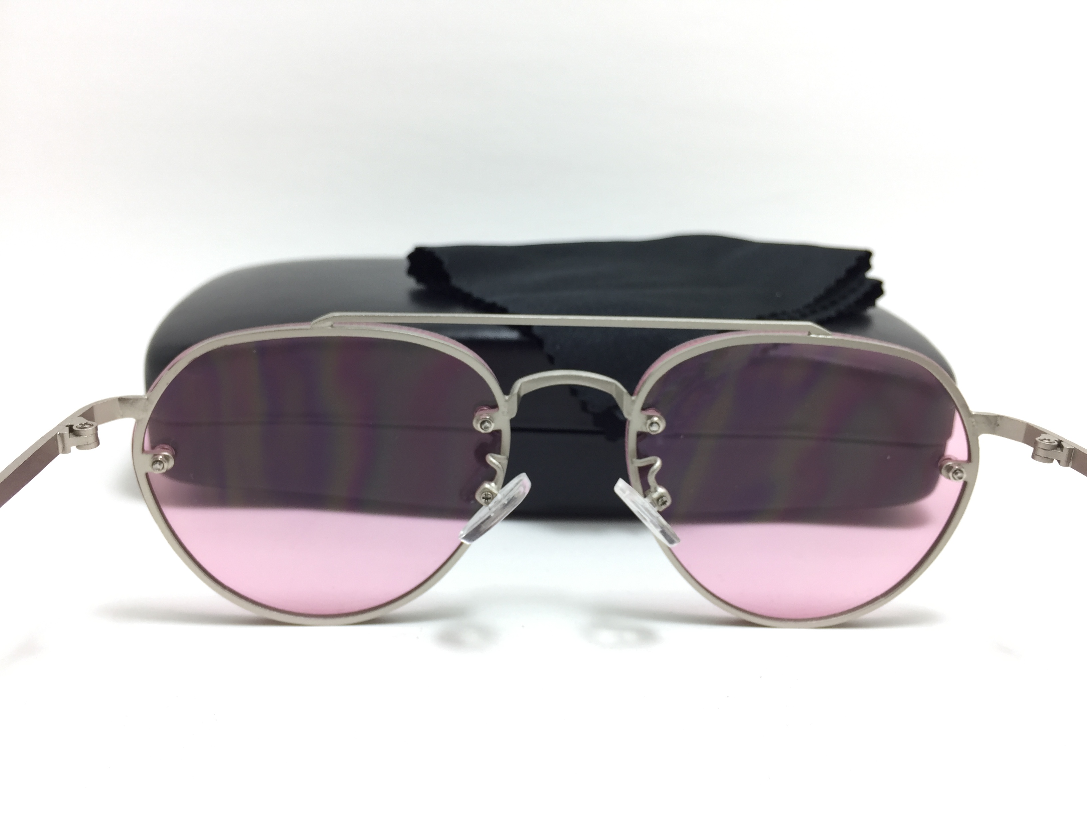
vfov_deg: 48.2
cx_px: 544
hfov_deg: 61.7
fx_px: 911
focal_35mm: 29
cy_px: 408
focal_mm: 4.15
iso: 32
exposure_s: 1/50
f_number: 2.2
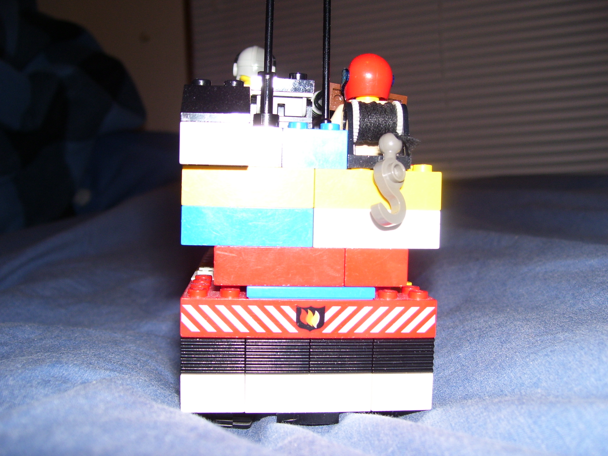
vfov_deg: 38.7
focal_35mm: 37
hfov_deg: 50.1
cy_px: 228
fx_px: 650
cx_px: 304
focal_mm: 6
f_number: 2.7
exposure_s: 1/60
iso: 80
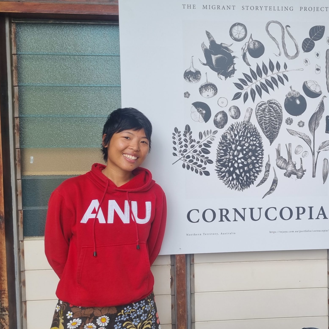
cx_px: 265
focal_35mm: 38
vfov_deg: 43.8
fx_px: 409
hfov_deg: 41.9
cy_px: 148
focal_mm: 5.4
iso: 50
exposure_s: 1/184
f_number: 1.8
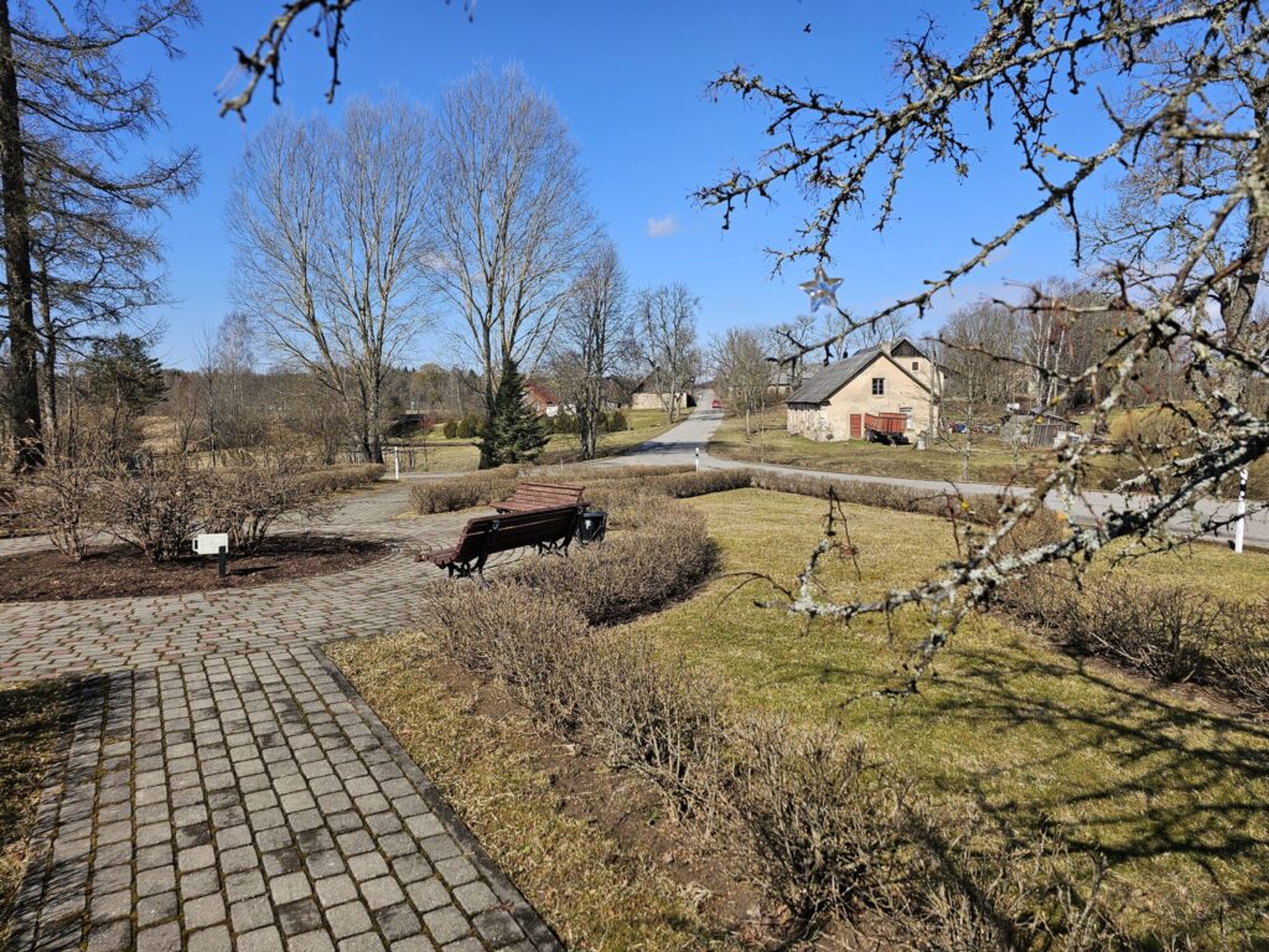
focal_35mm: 23
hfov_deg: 73.9
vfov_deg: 58.9
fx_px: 843
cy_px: 476
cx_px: 634
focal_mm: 6.3
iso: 10
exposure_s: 1/763
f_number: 1.7
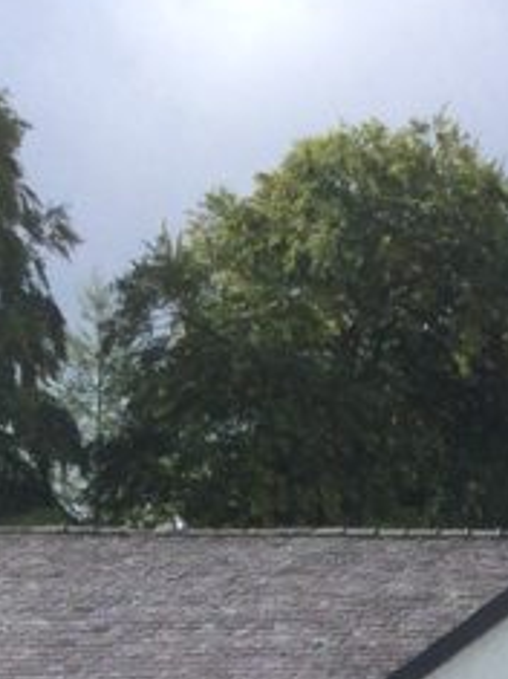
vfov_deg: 10.9
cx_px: 176
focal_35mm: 166
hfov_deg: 8.9
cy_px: 1328
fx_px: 3251
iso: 25
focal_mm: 3.3
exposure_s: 1/831
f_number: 2.4
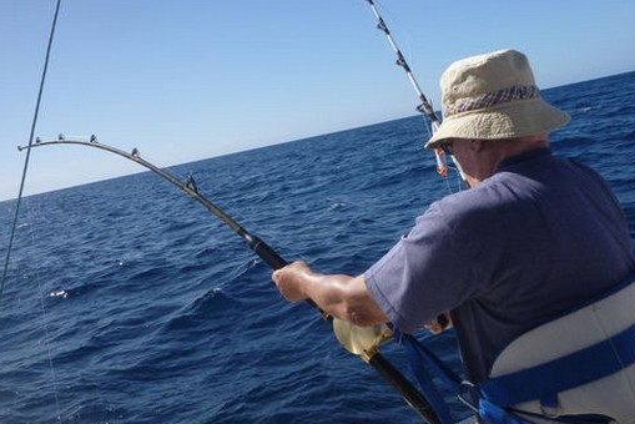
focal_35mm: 36
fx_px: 635
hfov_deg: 53.1
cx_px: 304
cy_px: 196
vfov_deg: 36.9
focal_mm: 4.9
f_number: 3.3
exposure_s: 1/1300
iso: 100
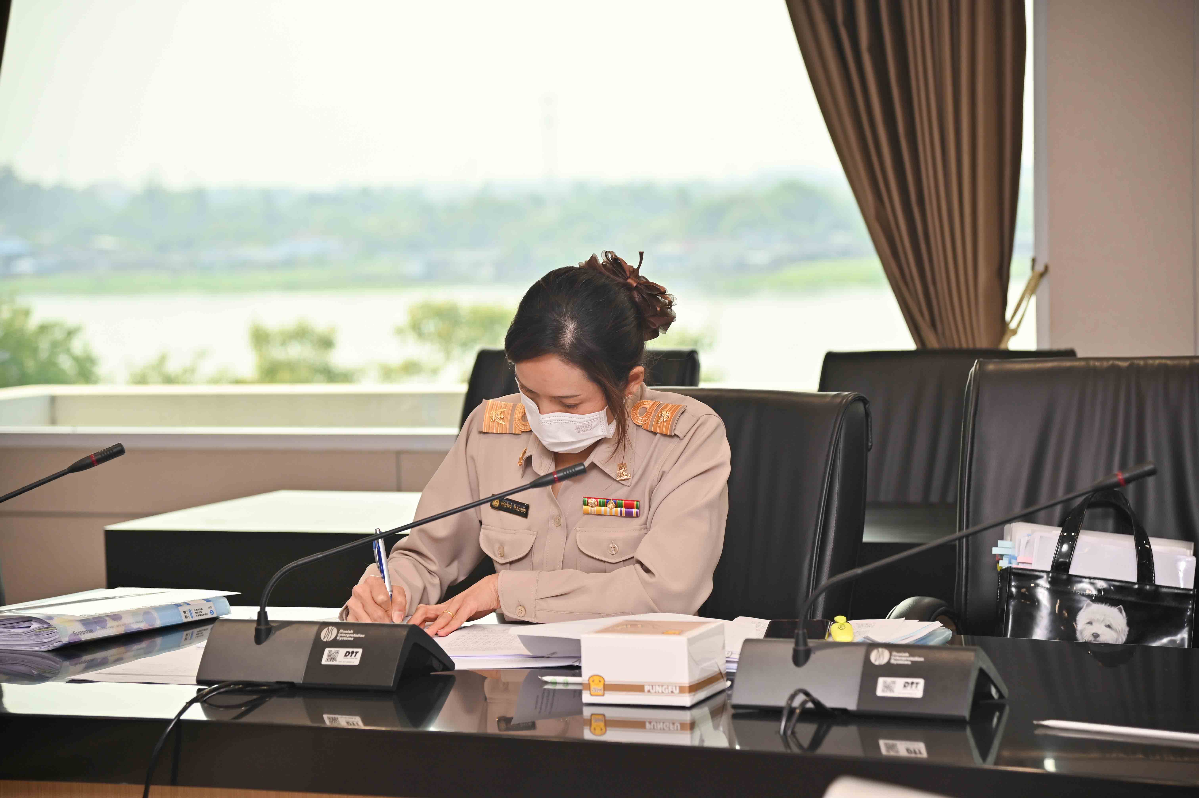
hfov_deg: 21.5
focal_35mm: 95
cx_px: 600
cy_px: 399
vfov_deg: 14.4
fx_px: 3162
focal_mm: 95
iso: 200
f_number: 5
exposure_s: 1/100
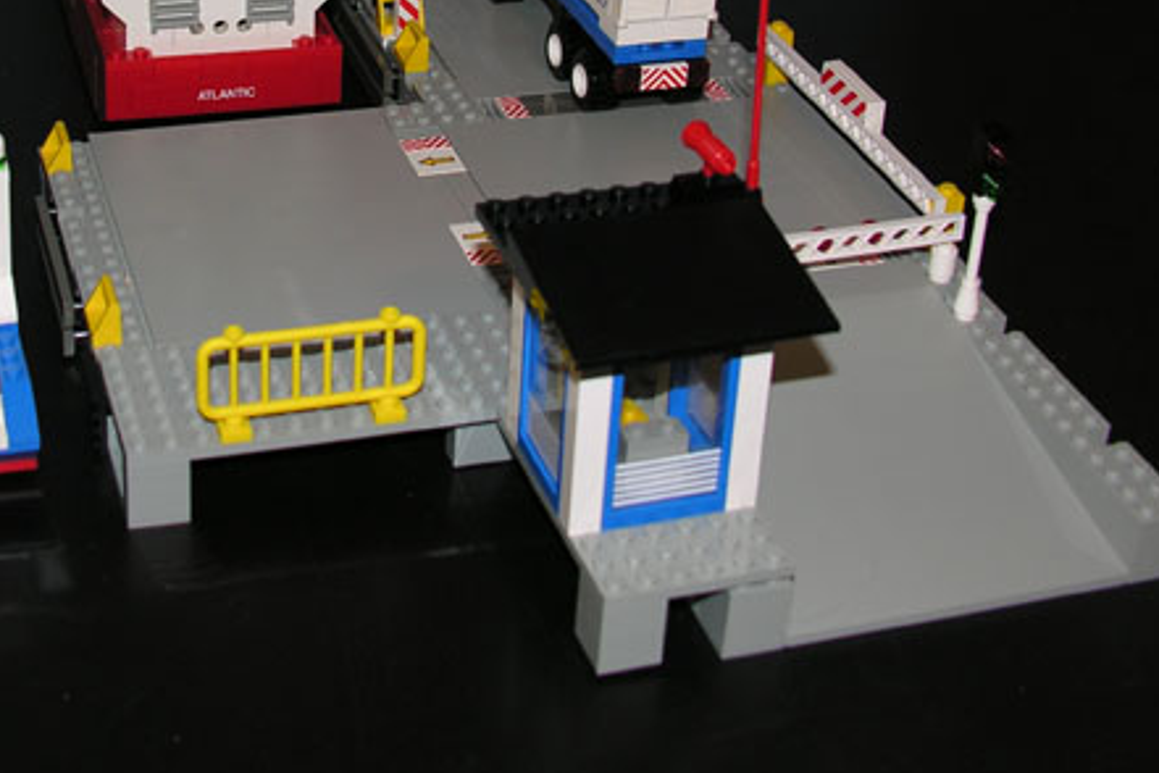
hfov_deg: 30.2
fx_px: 2125
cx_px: 334
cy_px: 3
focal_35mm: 66
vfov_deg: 20.0
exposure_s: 1/60.1
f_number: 2.8
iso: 50
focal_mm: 8.9
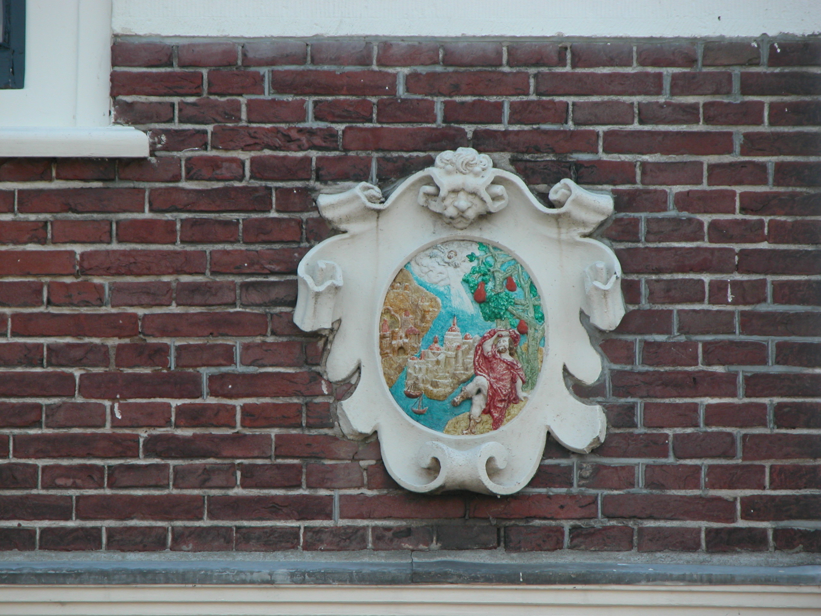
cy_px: 308
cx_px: 410
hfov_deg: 7.1
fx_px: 6641
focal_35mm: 280
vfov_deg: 5.3
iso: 100
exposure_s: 1/201
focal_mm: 71.2
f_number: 4.7
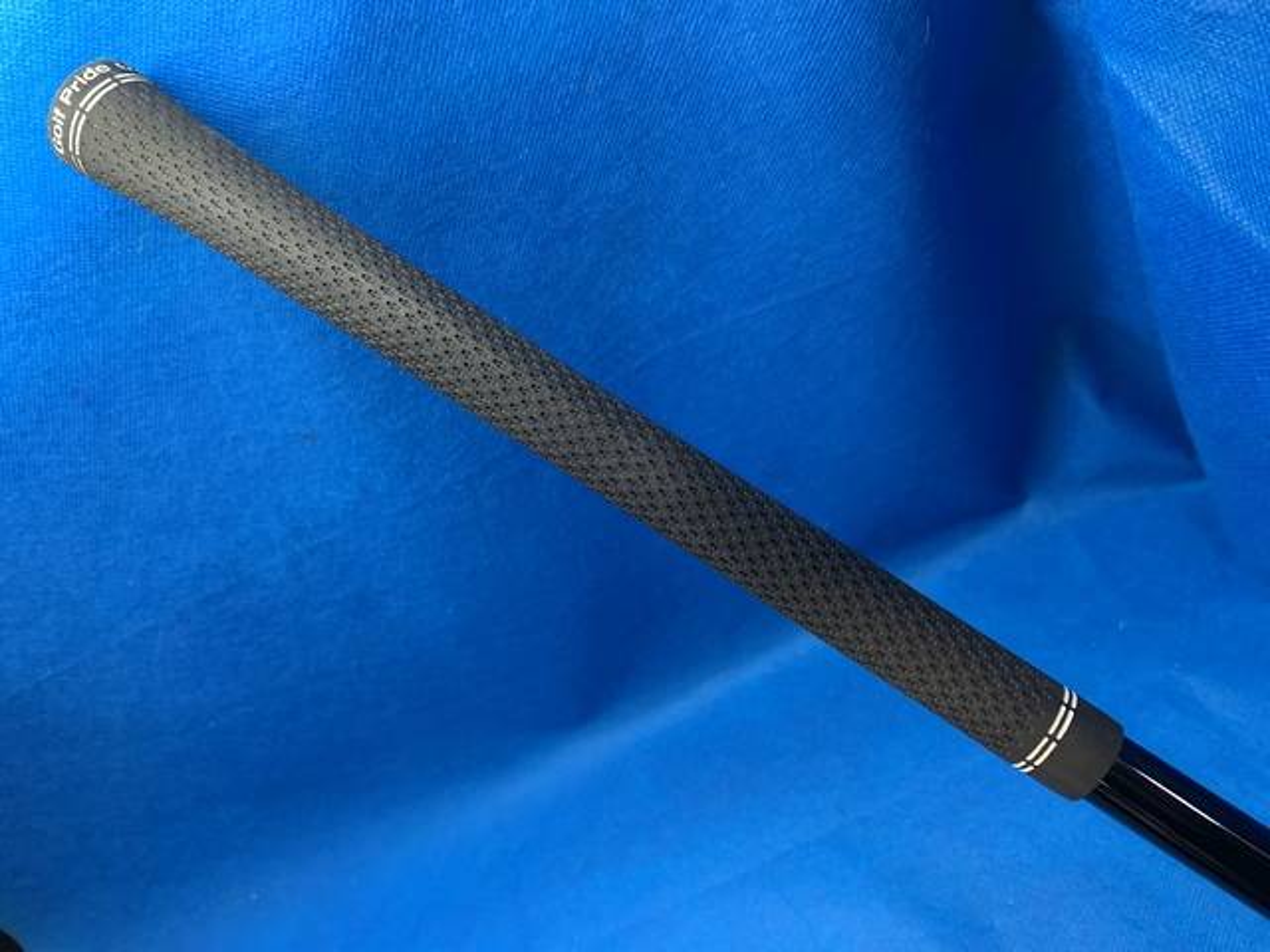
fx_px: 954
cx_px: 635
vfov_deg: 53.1
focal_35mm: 26
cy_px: 476
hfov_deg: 67.3
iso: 125
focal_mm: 4.25
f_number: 1.8
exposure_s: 1/60
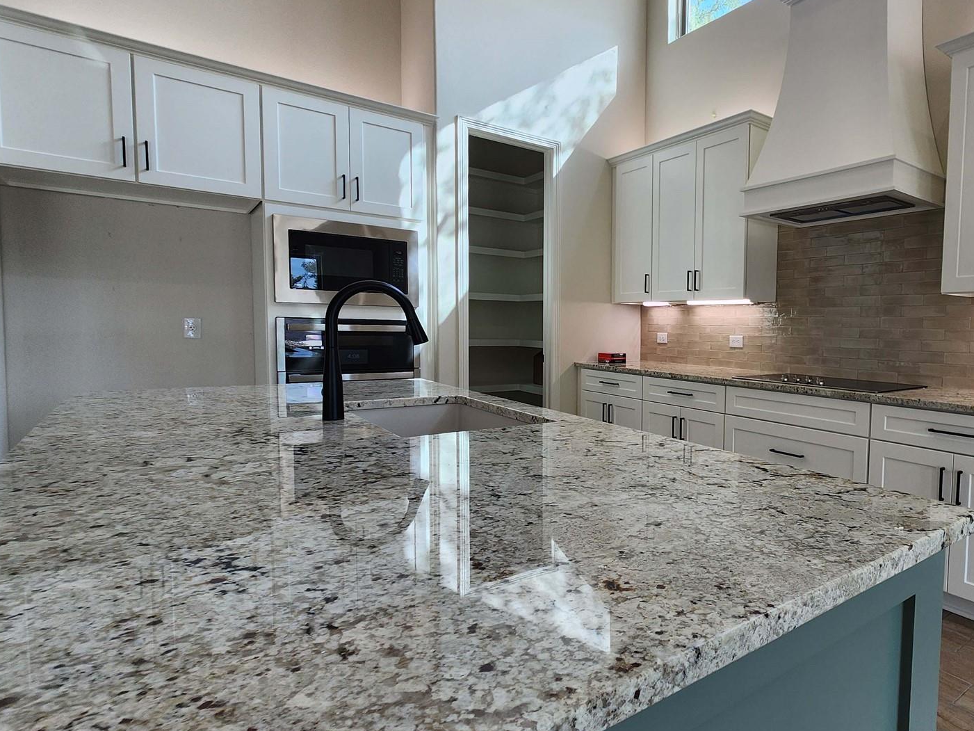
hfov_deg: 80.1
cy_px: 373
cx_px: 693
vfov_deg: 68.7
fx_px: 535
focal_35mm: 19
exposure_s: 1/141
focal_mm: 2.2
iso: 50
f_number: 2.2
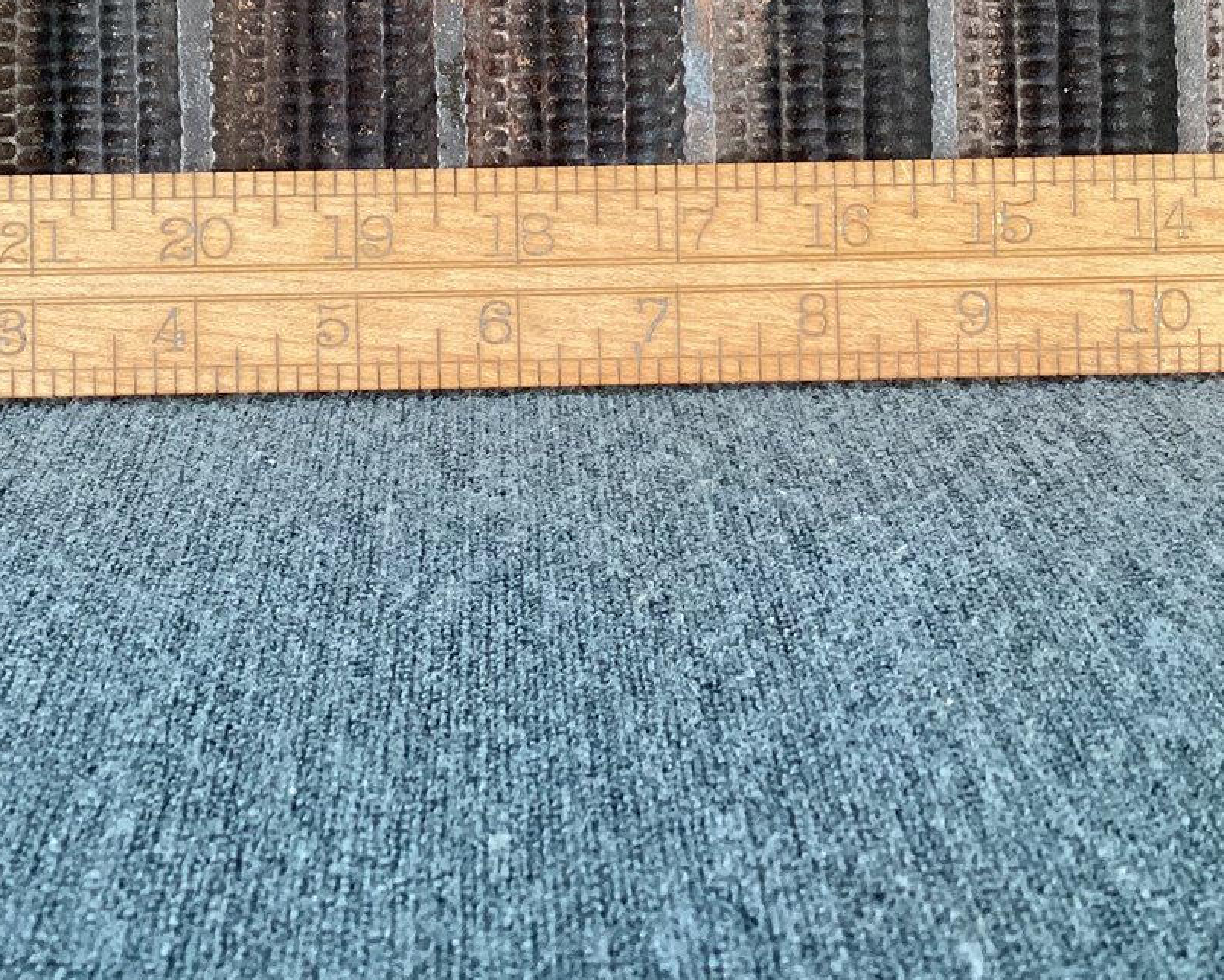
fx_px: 2066
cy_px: 216
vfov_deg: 26.3
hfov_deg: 32.9
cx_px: 511
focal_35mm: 57
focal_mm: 3.3
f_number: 2.4
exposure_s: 1/60
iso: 160
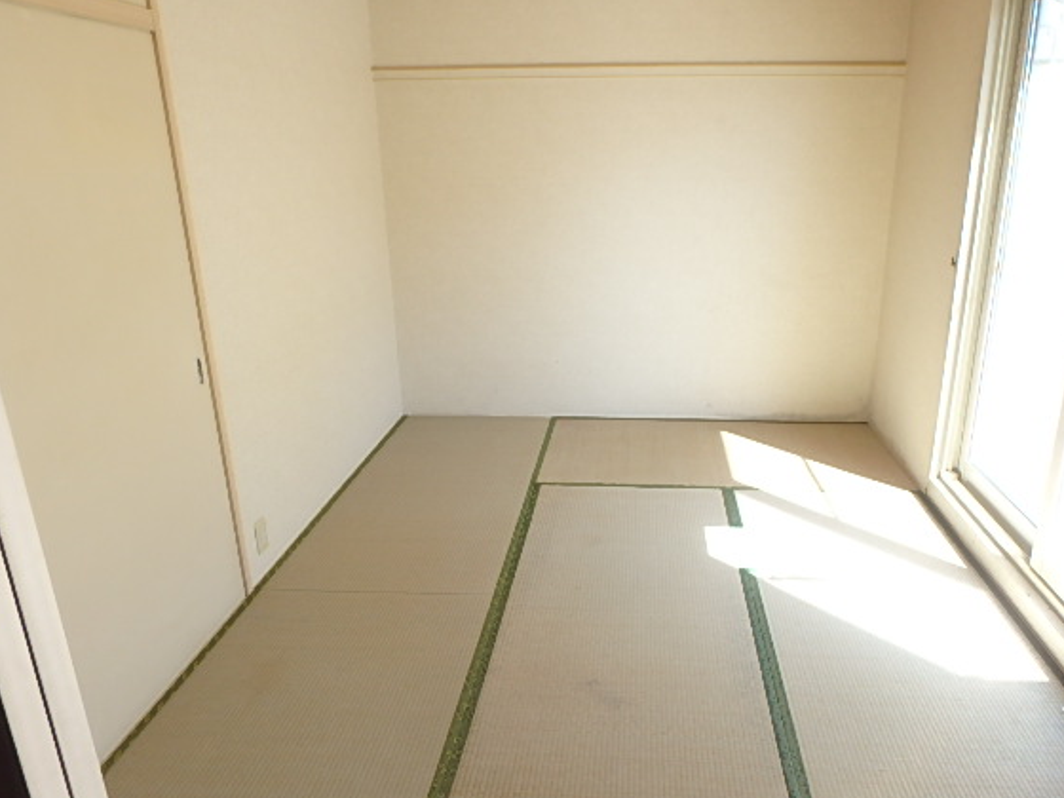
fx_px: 738
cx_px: 604
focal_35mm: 24
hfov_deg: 71.3
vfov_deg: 56.8
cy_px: 370
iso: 125
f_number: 3.5
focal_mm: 3.7
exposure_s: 1/60
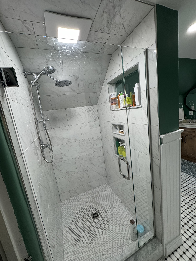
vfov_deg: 102.1
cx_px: 98
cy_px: 130
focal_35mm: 14
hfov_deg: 85.7
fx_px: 106
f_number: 2.2
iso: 200
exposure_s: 1/120
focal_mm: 2.22
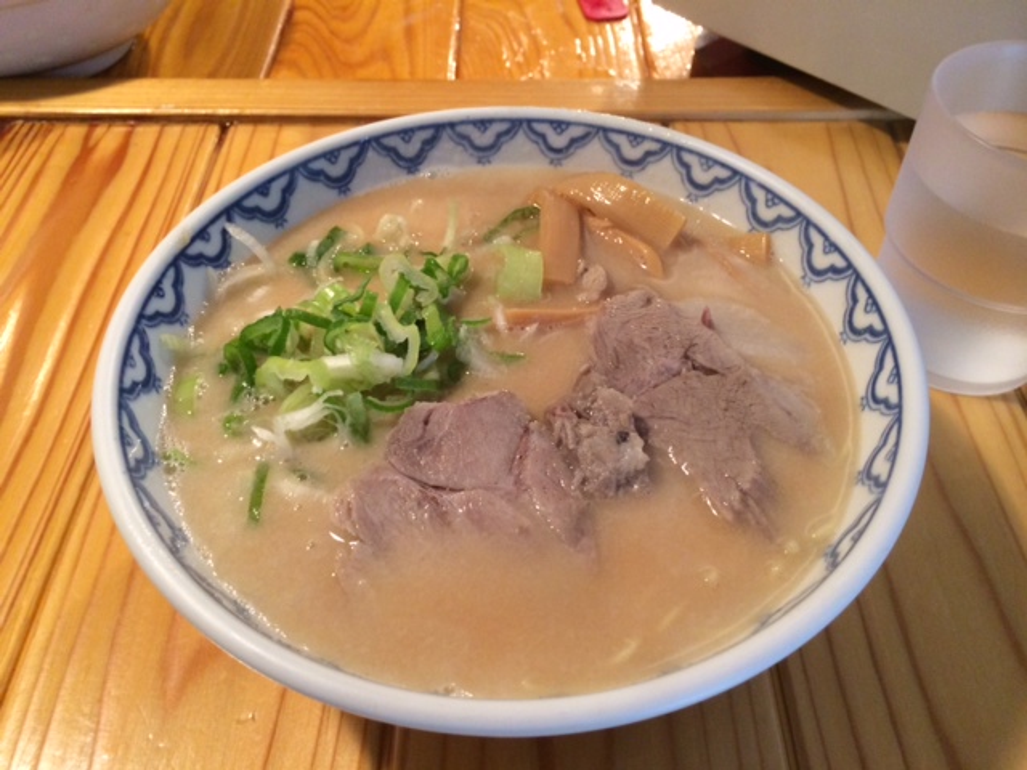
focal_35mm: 30
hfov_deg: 60.0
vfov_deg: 46.8
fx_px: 890
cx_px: 514
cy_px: 385
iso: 250
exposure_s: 1/30
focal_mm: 4.12
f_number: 2.2
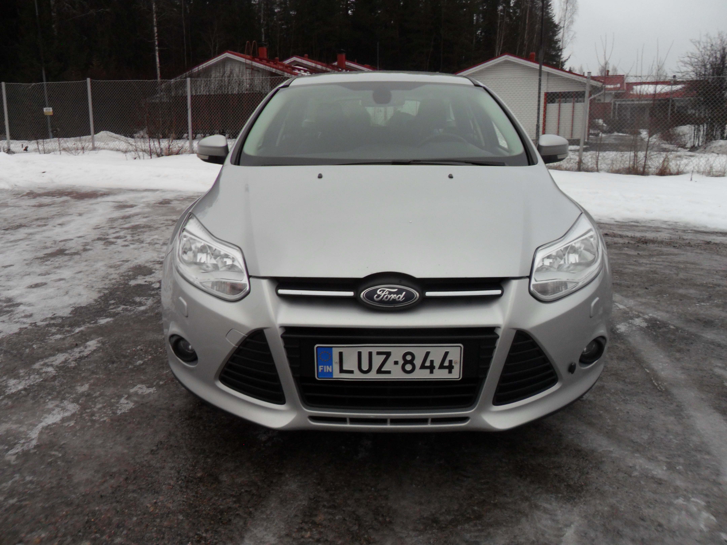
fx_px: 567
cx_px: 364
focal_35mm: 27
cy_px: 272
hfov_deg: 65.3
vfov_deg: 51.4
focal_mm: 4.9
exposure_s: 1/45
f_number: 3.5
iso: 80
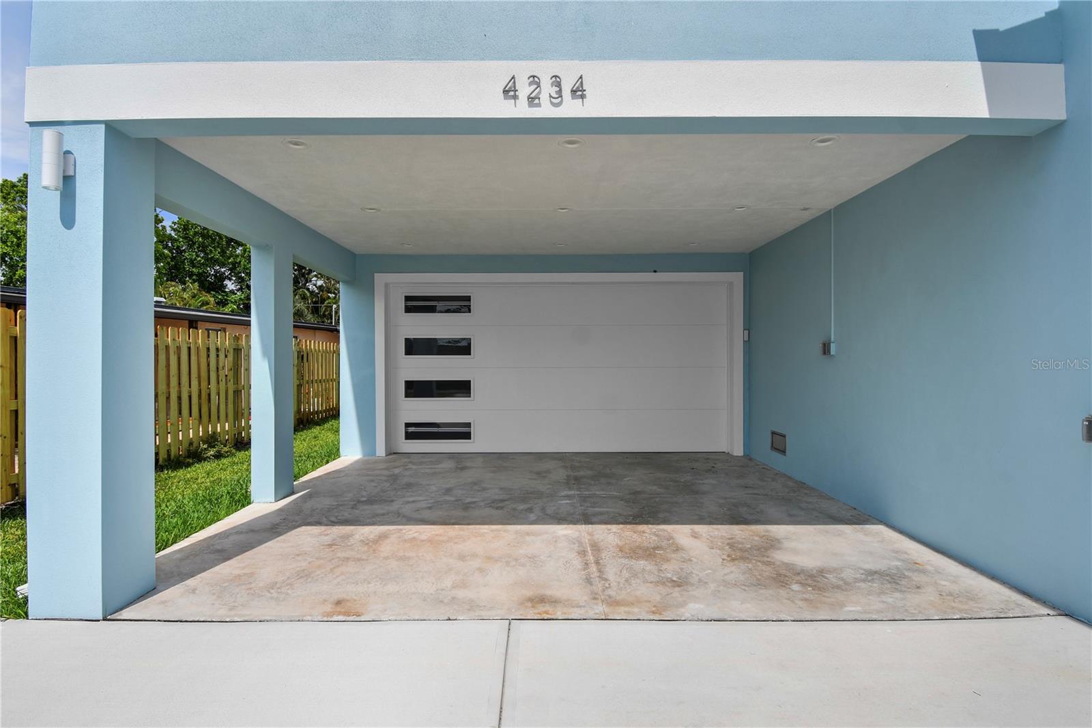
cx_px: 546
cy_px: 364
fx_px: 546
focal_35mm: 18
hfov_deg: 90.0
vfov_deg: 67.4
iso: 100
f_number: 7.1
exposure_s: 1/500
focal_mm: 12
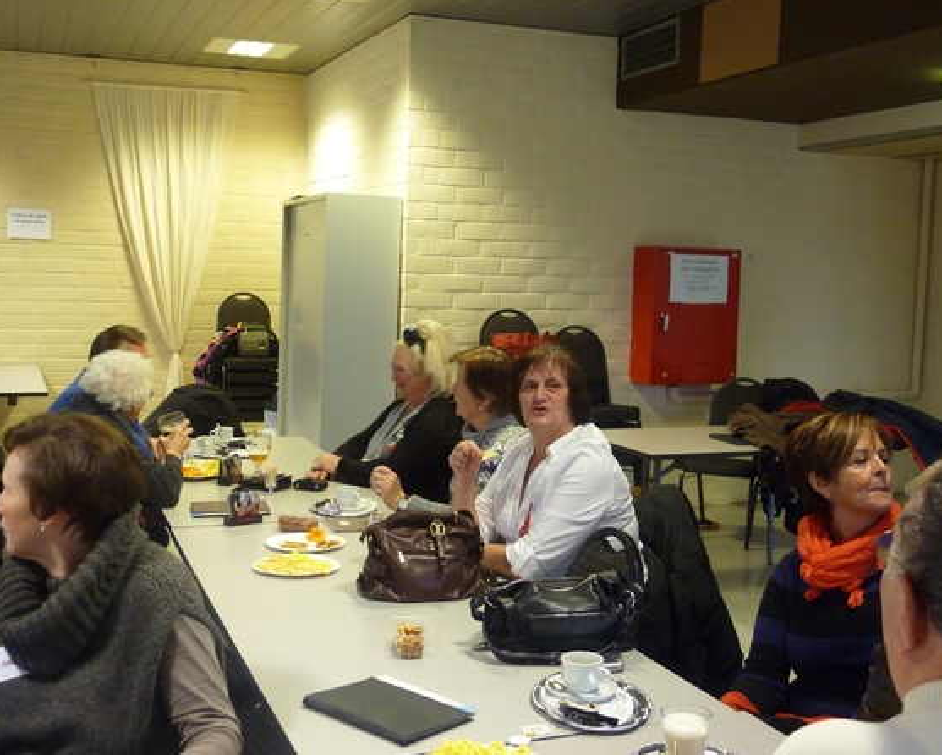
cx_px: 499
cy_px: 378
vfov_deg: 36.5
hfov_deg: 44.8
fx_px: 1143
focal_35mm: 41
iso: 400
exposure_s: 1/20
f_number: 3
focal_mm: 6.9
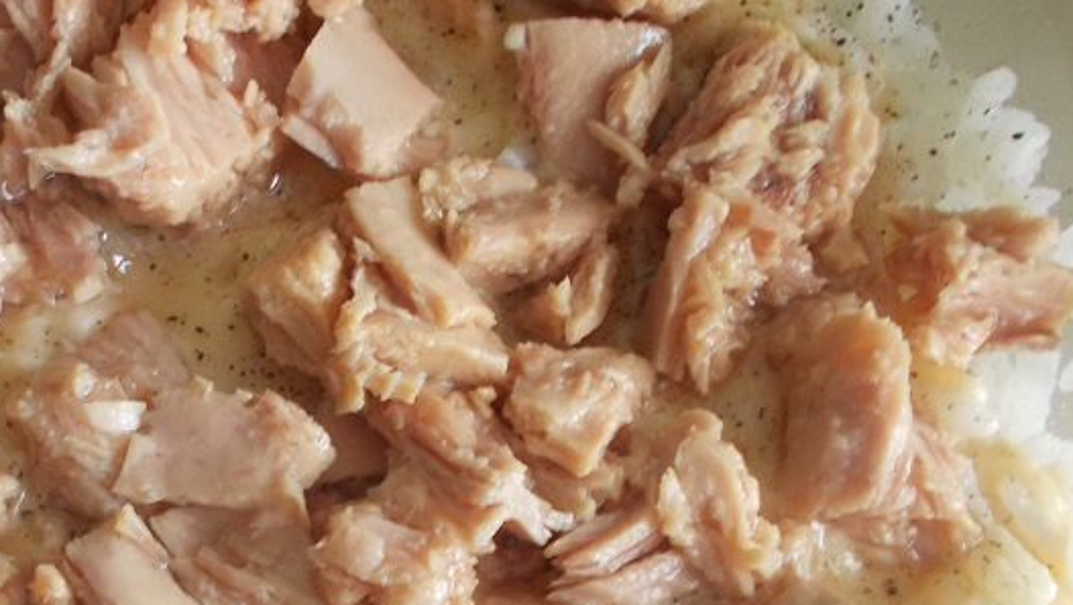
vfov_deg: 21.7
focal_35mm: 55
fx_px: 1566
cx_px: 267
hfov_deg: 36.9
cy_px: 456
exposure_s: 1/13
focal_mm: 4.6
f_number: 3.2
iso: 200
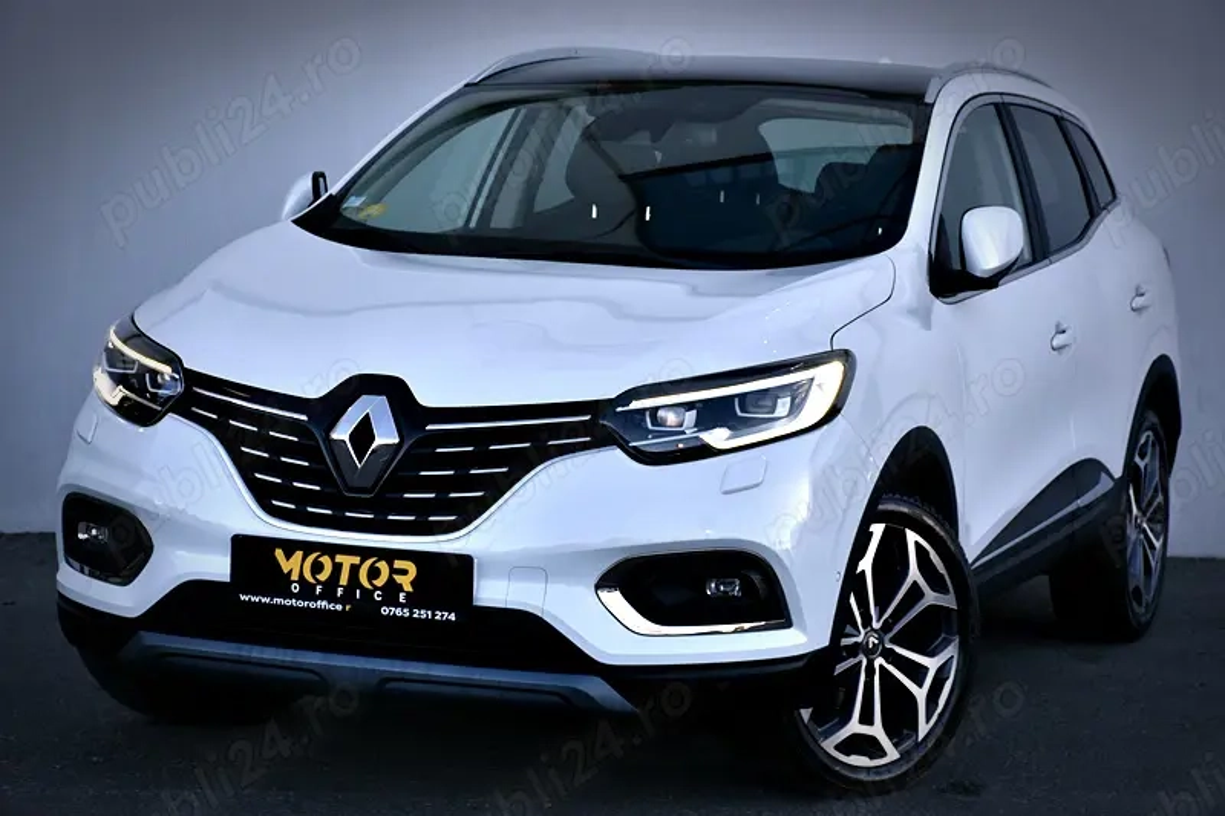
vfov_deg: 13.0
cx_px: 612
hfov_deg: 19.5
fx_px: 3572
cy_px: 408
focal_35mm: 105
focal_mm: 70
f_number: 8
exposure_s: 1/500
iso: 500
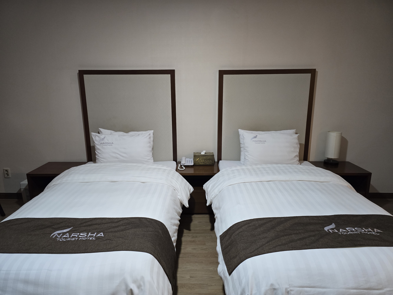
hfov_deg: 73.9
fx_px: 261
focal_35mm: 23
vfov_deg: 58.9
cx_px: 196
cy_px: 148
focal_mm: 6.3
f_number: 1.7
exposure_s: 1/120
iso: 500
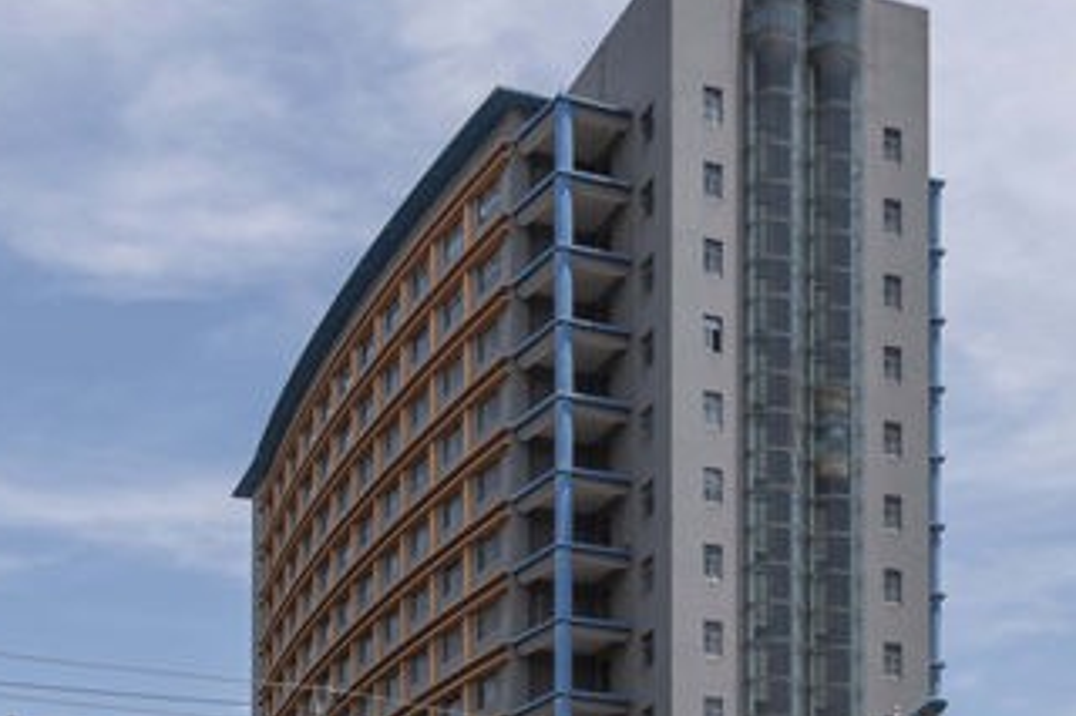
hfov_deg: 39.6
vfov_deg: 26.6
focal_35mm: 50
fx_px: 1494
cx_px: 599
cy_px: 529
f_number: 8
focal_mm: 20
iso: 100
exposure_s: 1/500
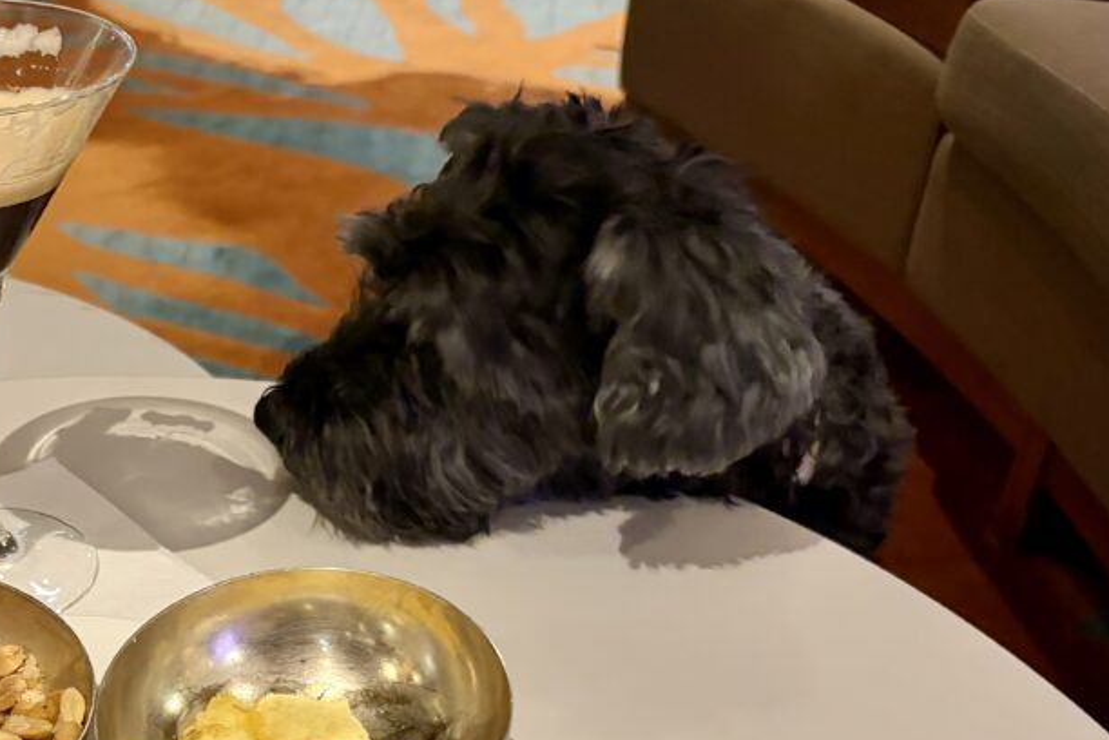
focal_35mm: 53
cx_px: 201
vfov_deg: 24.7
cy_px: 677
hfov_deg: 36.1
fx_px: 1633
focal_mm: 5.96
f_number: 1.6
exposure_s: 1/25
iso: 640
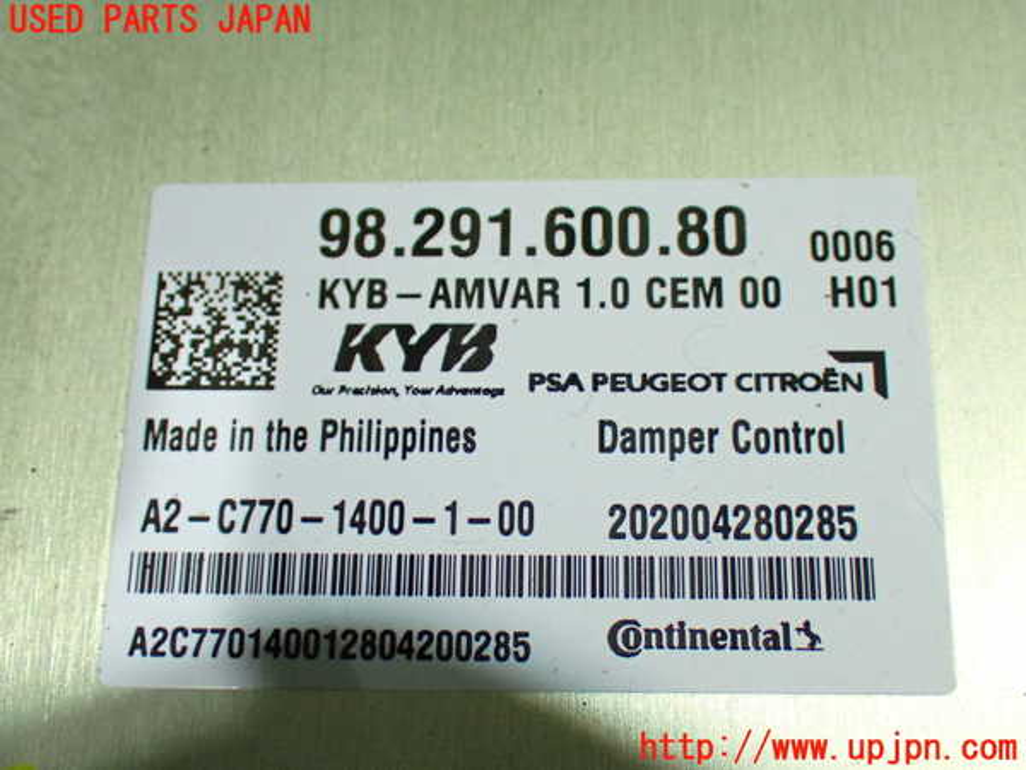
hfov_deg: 38.2
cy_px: 385
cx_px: 513
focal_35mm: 50
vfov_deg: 29.1
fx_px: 1482
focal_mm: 9.01
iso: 1000
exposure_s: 1/50
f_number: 3.2
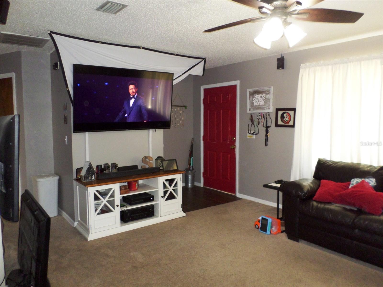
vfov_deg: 54.9
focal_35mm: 25
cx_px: 192
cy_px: 144
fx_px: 277
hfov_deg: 69.4
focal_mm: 4.5
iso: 240
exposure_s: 1/30
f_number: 2.5
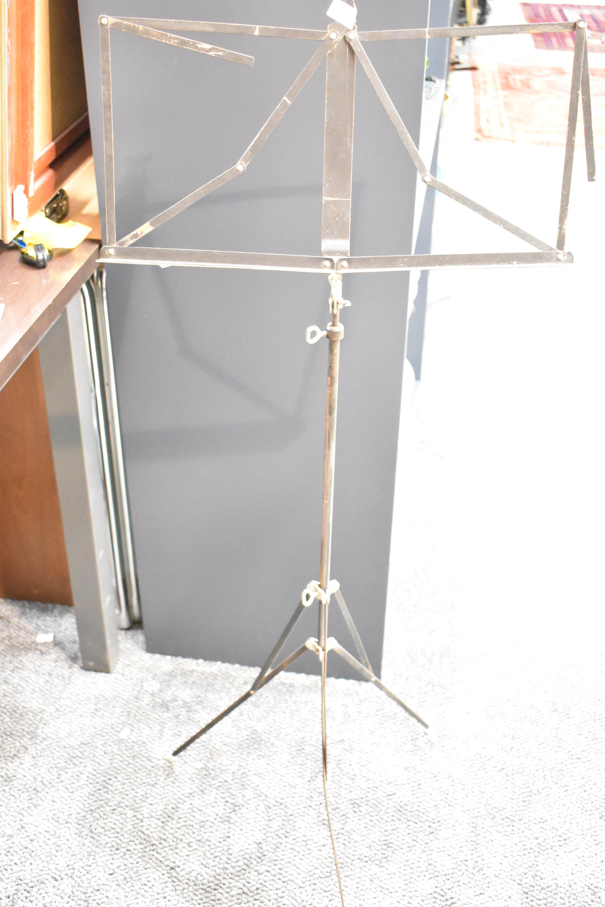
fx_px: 1021
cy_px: 454
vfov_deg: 47.9
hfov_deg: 33.0
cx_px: 302
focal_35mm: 40
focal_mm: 27
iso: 11400
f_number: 4
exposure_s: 1/40
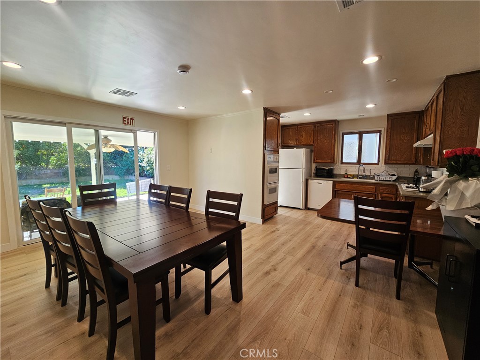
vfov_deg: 89.9
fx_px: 180
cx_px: 240
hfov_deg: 106.2
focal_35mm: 13
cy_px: 180
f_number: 2.2
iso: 80
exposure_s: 1/120
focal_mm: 2.2
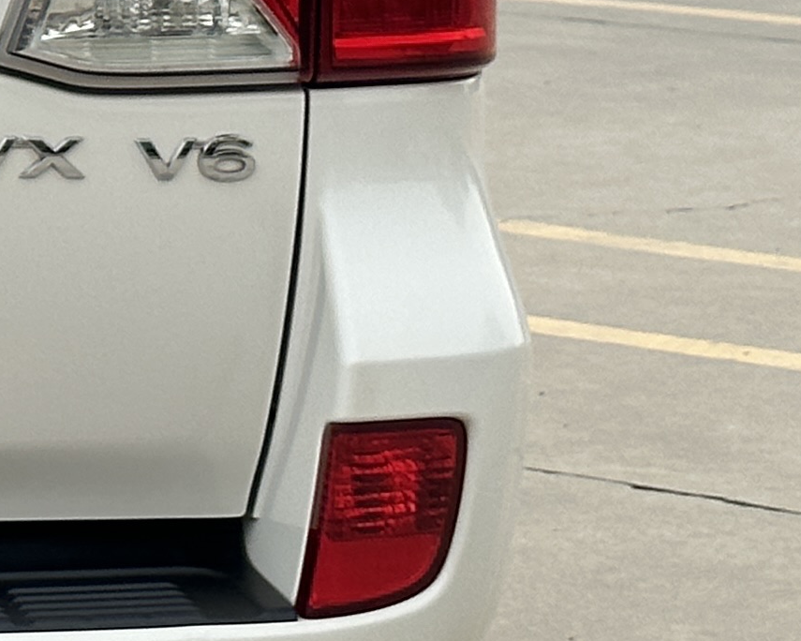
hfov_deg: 8.3
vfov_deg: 7.0
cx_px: -760
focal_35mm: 221
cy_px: -74
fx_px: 5239
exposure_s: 1/1815
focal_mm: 6.86
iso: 64
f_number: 1.78
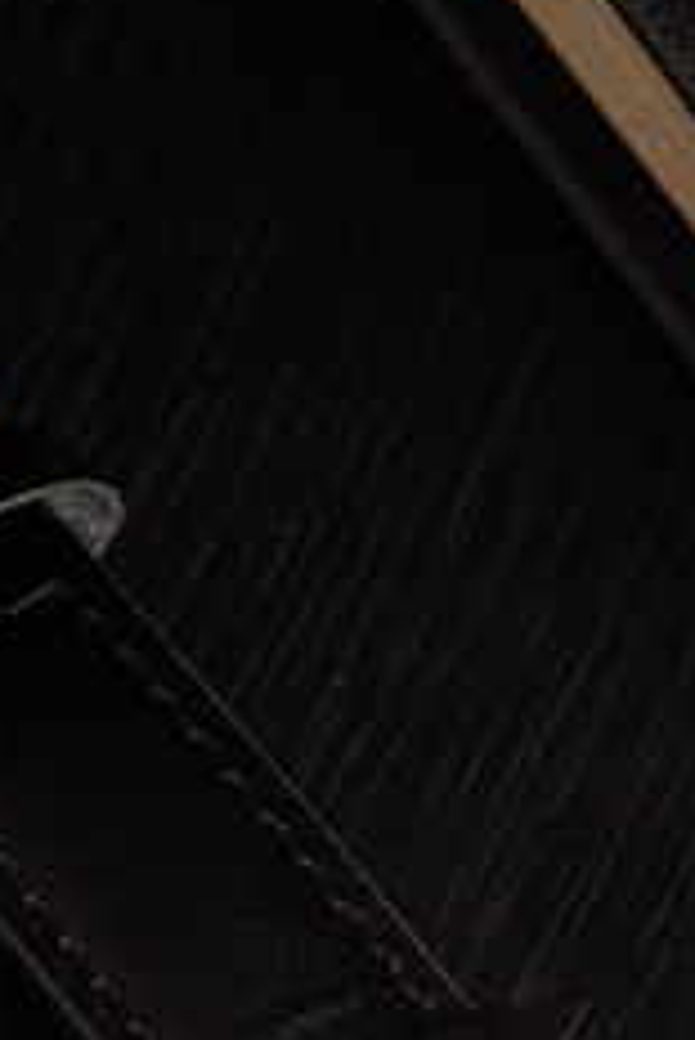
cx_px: 670
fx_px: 21627
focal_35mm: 748
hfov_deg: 1.8
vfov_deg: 2.7
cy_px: 1840
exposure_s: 1/125
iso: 50
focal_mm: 200
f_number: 13
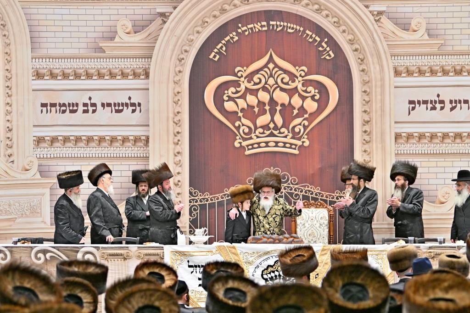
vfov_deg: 13.0
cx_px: 235
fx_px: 1370
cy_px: 156
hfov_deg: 19.5
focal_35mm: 105
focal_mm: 70
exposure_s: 1/200
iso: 250
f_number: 2.8
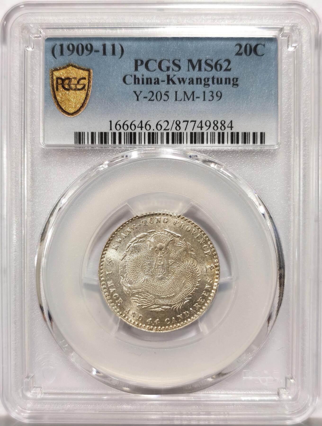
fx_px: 667
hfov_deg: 27.2
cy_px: 213
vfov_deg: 35.5
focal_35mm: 54
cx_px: 161
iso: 100
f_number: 16
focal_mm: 5.56
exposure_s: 1/100
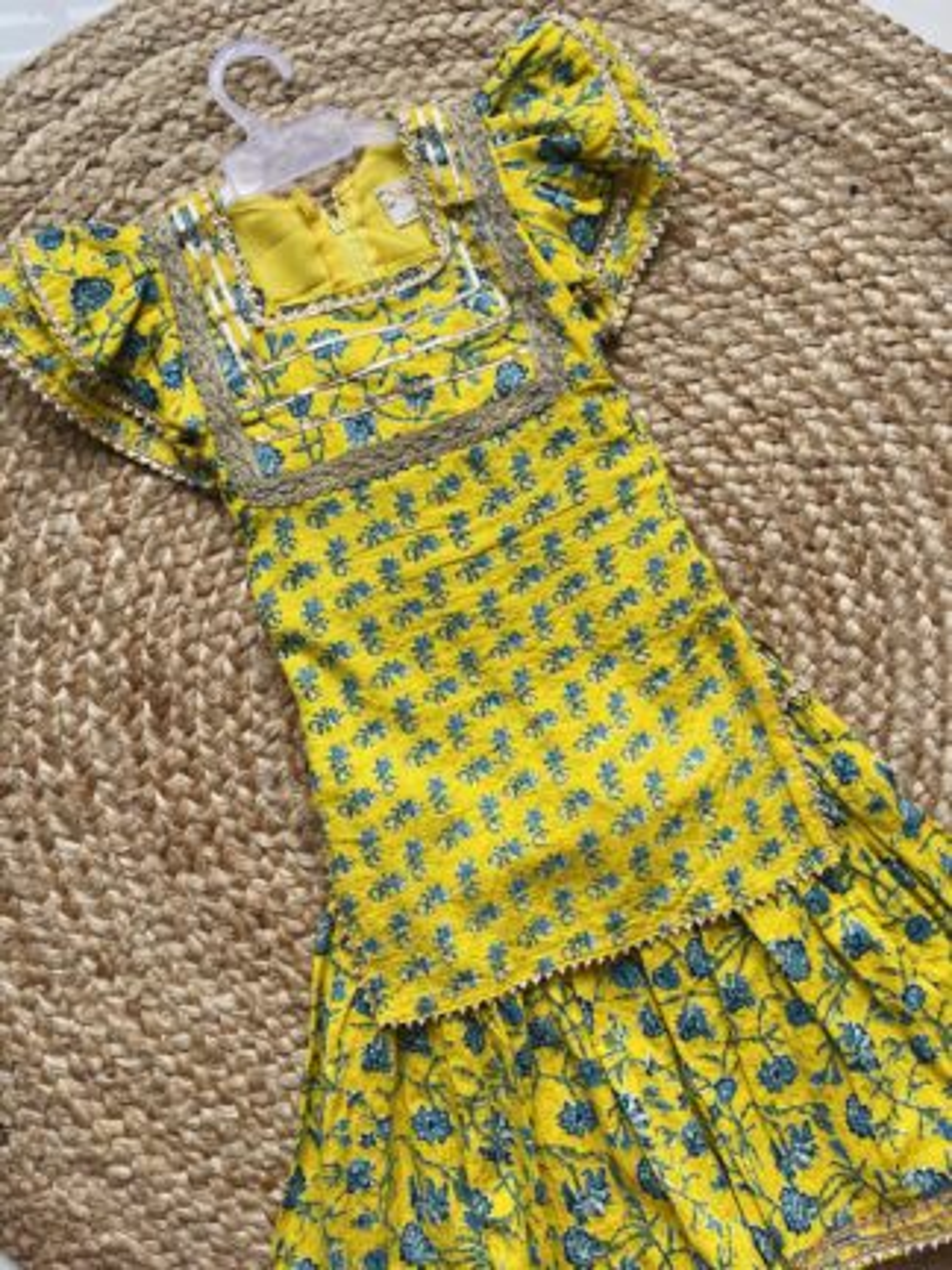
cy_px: 635
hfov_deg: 53.1
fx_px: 953
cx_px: 476
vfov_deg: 67.3
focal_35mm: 26
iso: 100
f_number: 1.6
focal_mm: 5.1
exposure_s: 1/122
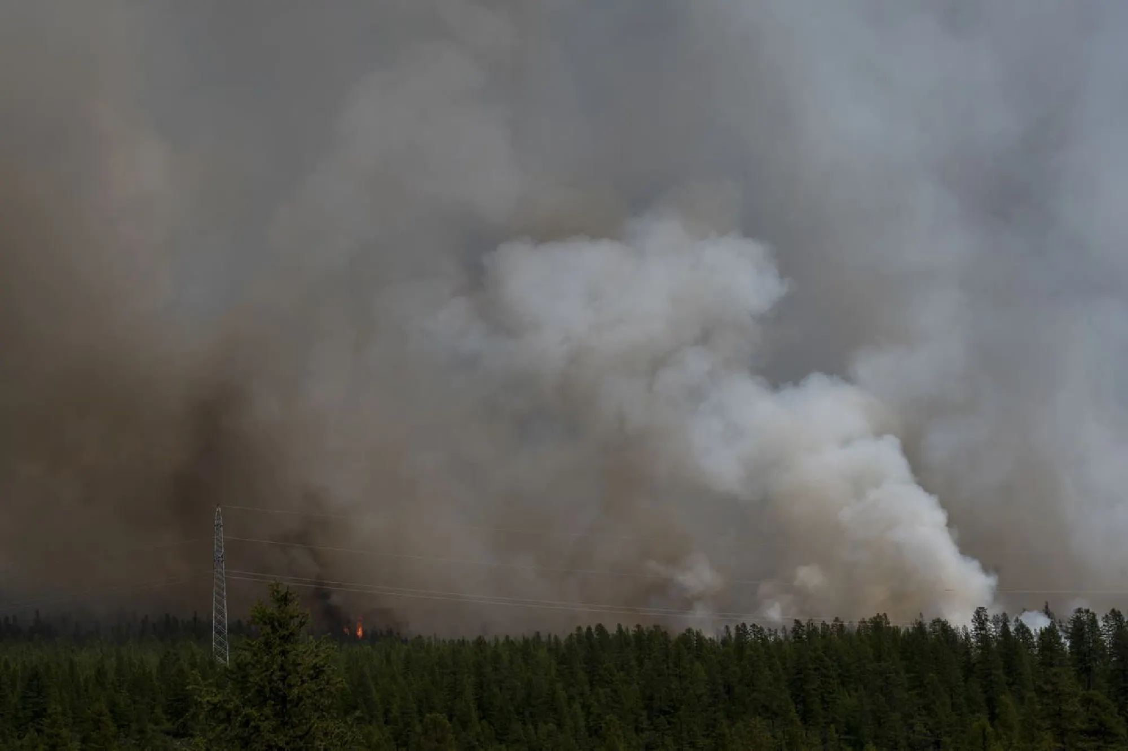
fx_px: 2662
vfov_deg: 16.1
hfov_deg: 23.9
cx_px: 564
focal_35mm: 85
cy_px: 376
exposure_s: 1/1250
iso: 160
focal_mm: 85
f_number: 10
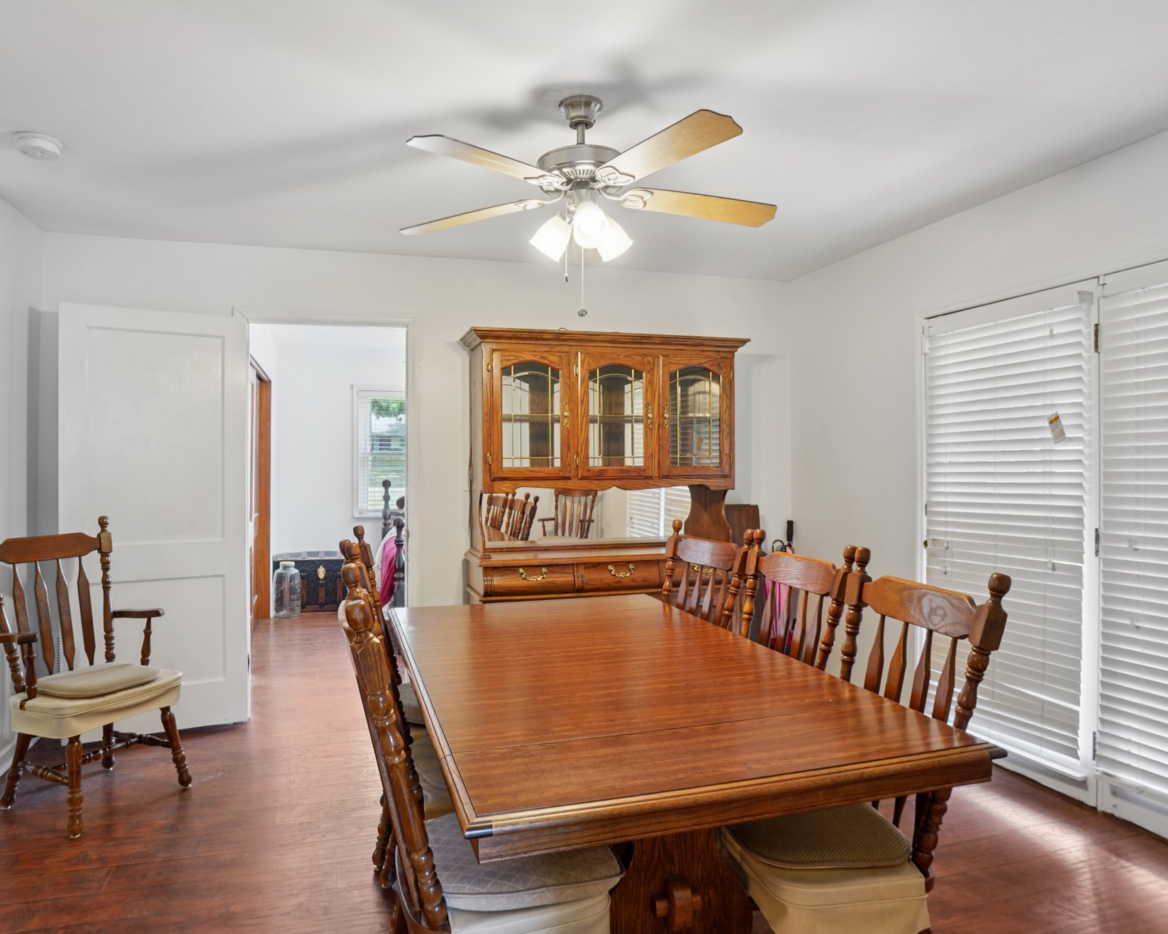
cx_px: 546
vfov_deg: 65.5
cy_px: 457
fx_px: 726
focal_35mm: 21
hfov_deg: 77.5
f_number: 8
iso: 400
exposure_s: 1/13
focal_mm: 18
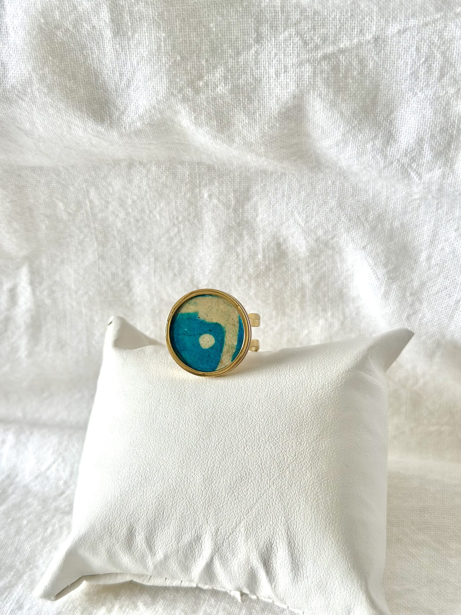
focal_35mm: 48
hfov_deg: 30.3
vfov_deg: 39.7
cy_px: 308
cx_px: 230
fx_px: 852
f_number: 1.78
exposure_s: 1/384
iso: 80
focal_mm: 6.86
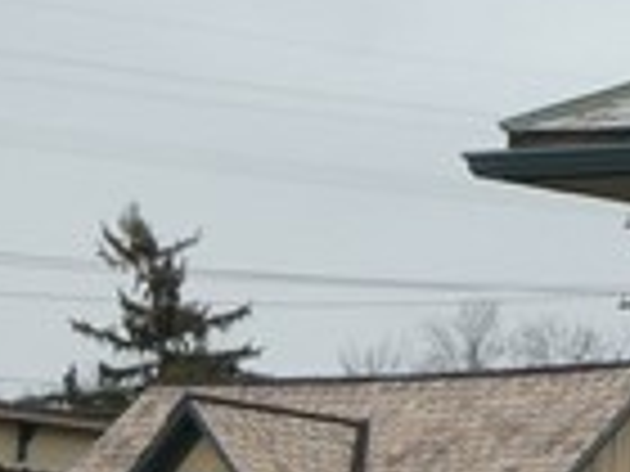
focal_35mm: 395
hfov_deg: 5.0
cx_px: 576
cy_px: 508
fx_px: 7189
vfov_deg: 3.8
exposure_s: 1/100
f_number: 4.1
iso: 80
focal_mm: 9.6
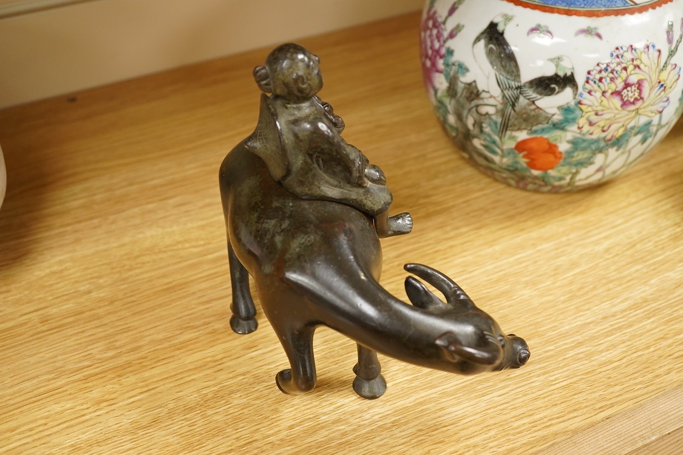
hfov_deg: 43.6
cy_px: 228
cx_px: 342
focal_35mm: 45
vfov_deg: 29.9
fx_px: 854
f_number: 4.5
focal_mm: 30
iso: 2000
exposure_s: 1/125
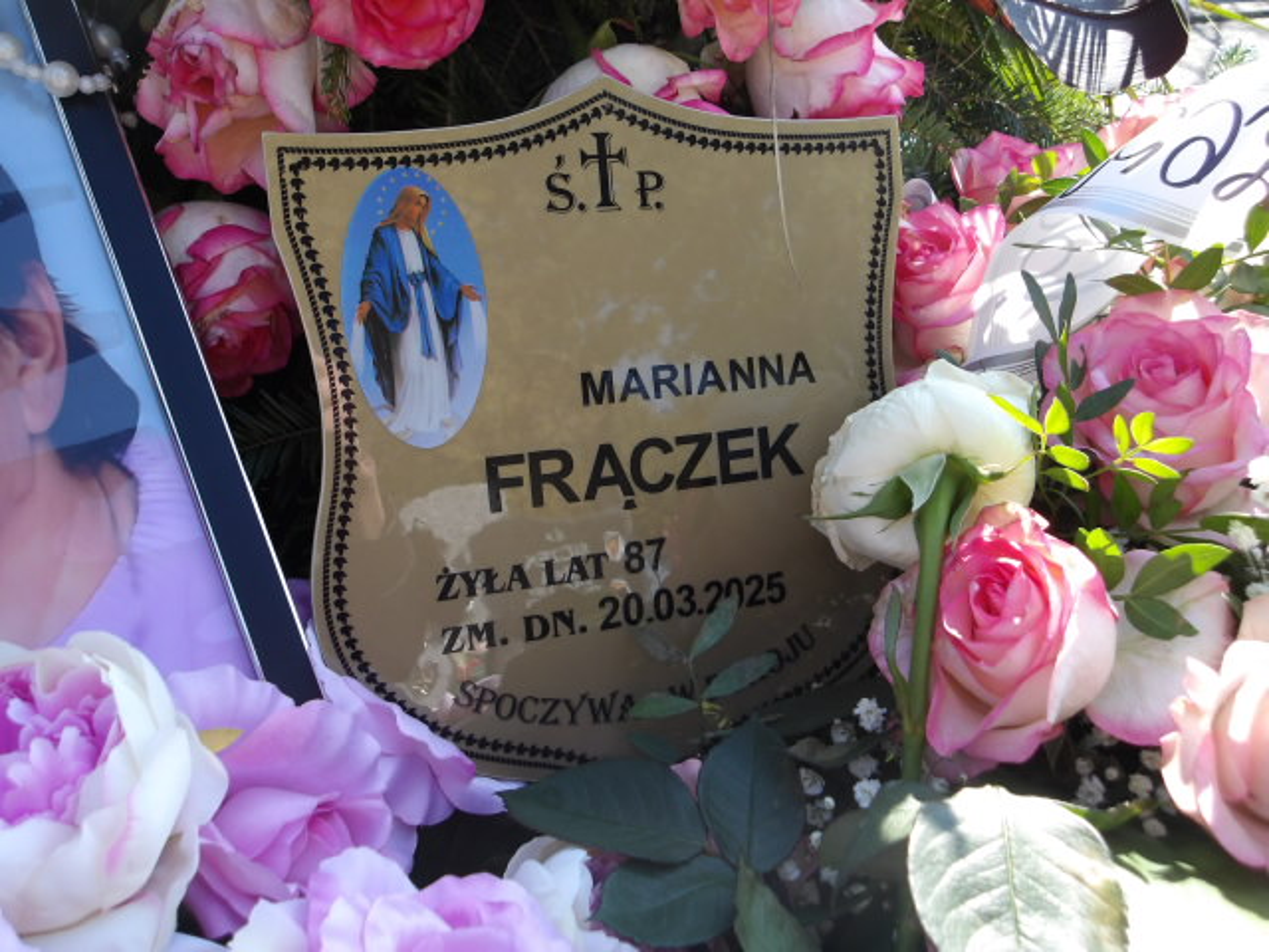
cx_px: 634
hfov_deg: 54.0
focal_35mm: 34
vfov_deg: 41.8
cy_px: 476
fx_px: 1246
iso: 100
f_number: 3.3
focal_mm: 6.1
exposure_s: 1/211
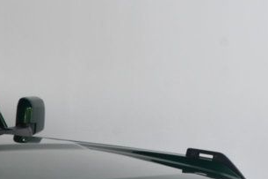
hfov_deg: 15.6
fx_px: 900
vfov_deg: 10.9
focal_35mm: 121
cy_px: 257
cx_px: -136
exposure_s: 1/160
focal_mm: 24
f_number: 11
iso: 100
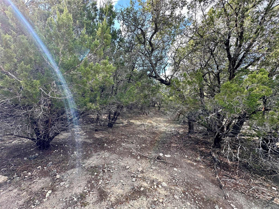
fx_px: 113
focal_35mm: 14
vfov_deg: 85.7
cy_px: 104
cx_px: 140
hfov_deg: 102.1
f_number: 2.2
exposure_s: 1/239
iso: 40
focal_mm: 2.22
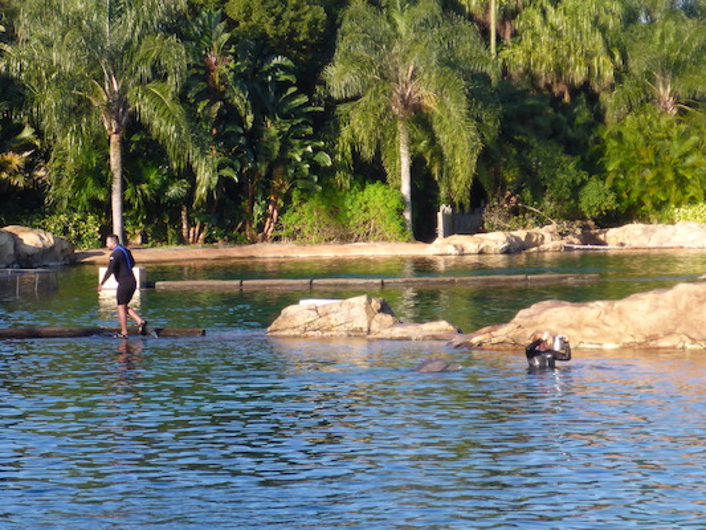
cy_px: 265
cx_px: 353
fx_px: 2876
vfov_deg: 10.5
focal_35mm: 141
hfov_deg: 14.0
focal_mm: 22.8
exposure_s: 1/500
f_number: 5.9
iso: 400
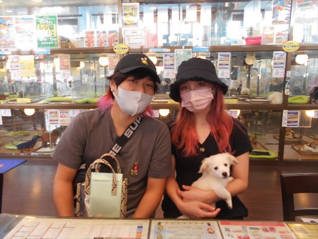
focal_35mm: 26
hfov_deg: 67.3
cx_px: 159
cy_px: 120
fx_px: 239
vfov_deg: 53.1
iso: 180
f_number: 3.2
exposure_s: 1/30
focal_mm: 4.6
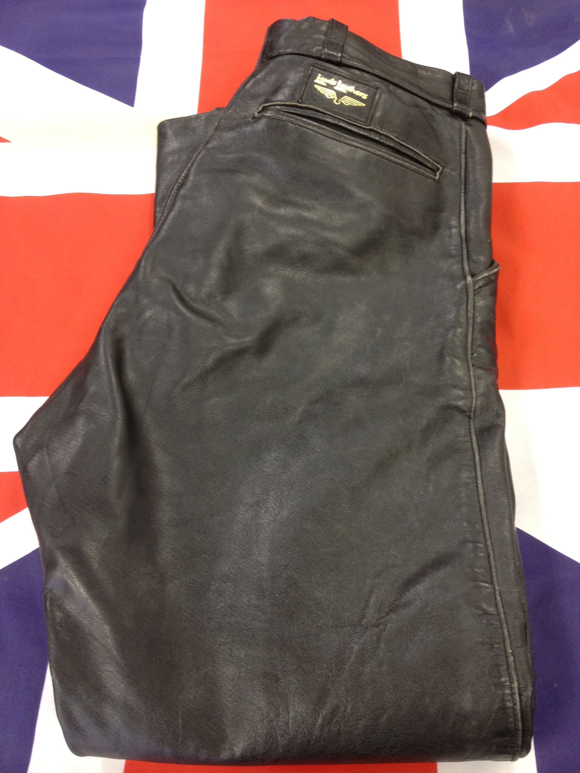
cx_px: 290
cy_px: 386
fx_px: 782
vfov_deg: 52.6
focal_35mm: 35
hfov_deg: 40.7
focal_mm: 4.28
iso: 125
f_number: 2.4
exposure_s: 1/20
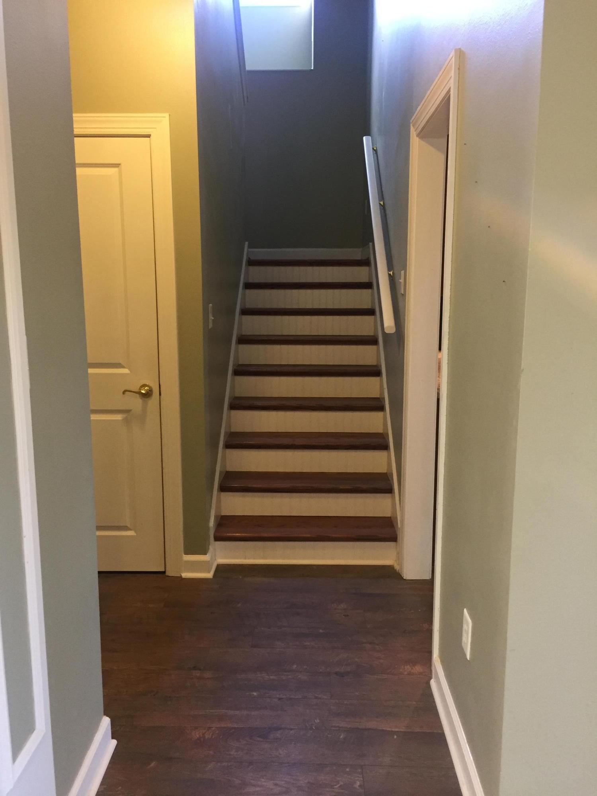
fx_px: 667
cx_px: 298
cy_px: 398
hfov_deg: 48.2
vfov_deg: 61.7
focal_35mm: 29
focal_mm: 4.15
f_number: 2.2
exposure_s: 1/30
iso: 160
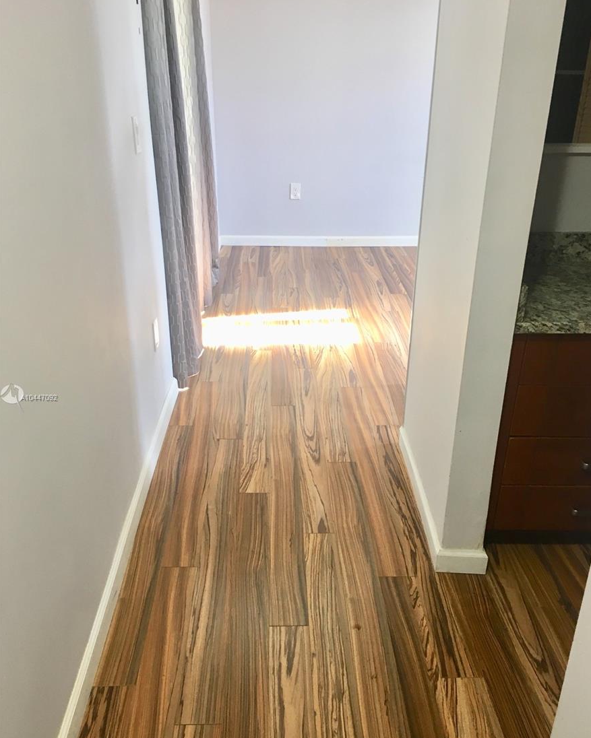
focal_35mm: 31
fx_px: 678
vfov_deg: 57.1
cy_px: 398
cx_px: 301
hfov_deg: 47.1
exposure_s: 1/33
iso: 80
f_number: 2.2
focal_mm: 4.15
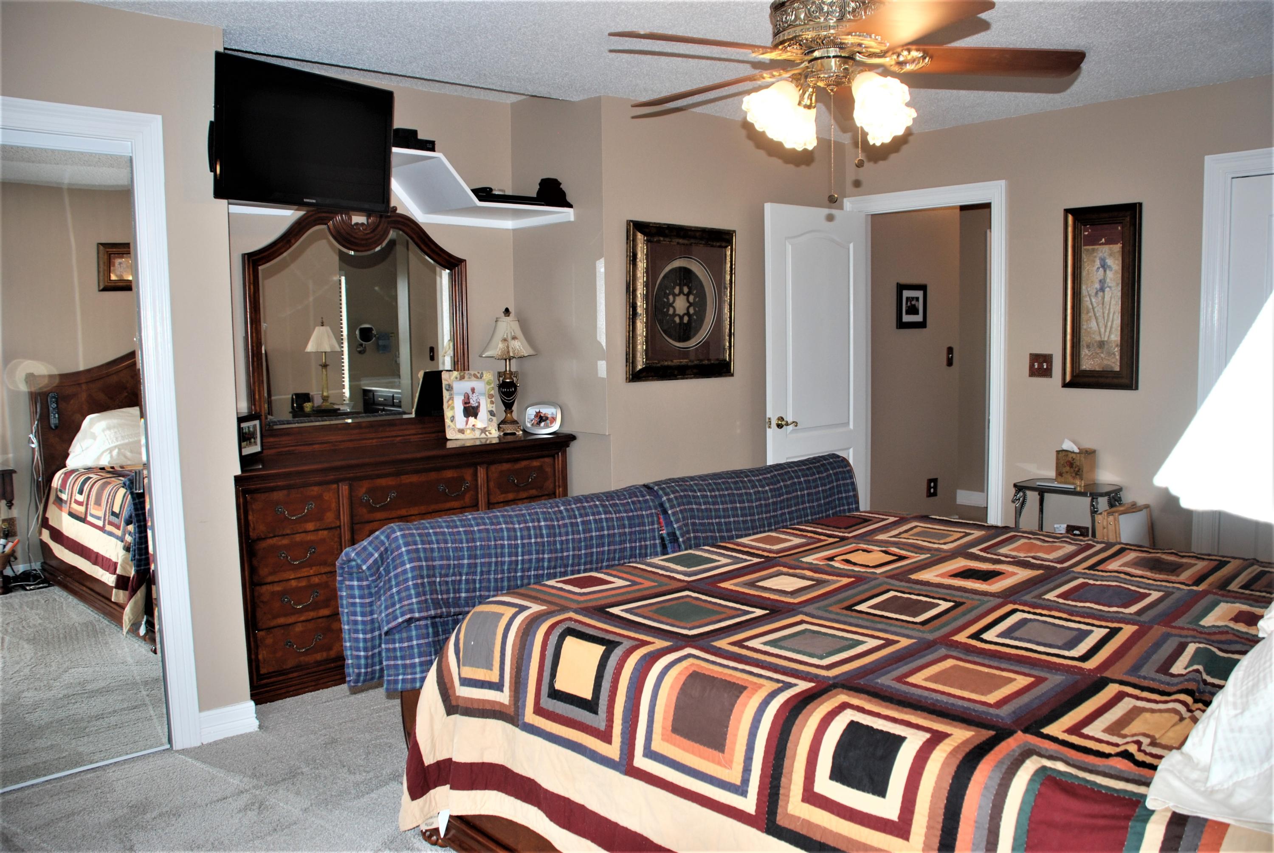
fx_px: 957
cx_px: 637
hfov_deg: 67.3
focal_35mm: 27
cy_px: 426
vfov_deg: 48.0
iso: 200
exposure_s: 1/60
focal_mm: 18
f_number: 3.5
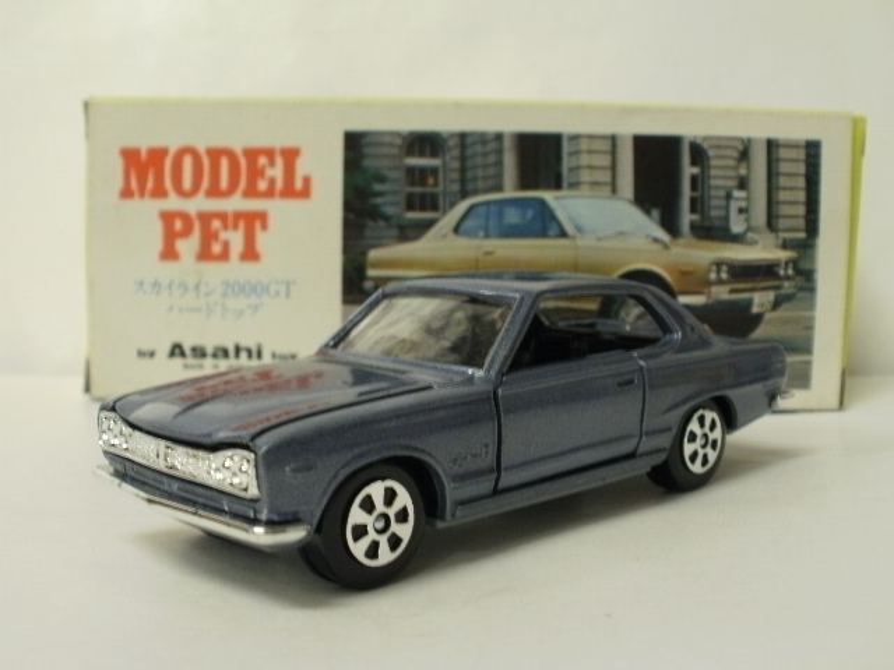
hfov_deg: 42.9
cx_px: 447
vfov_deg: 32.9
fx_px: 1136
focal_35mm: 44
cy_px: 335
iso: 125
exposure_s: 1/8
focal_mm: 7.7
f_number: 4
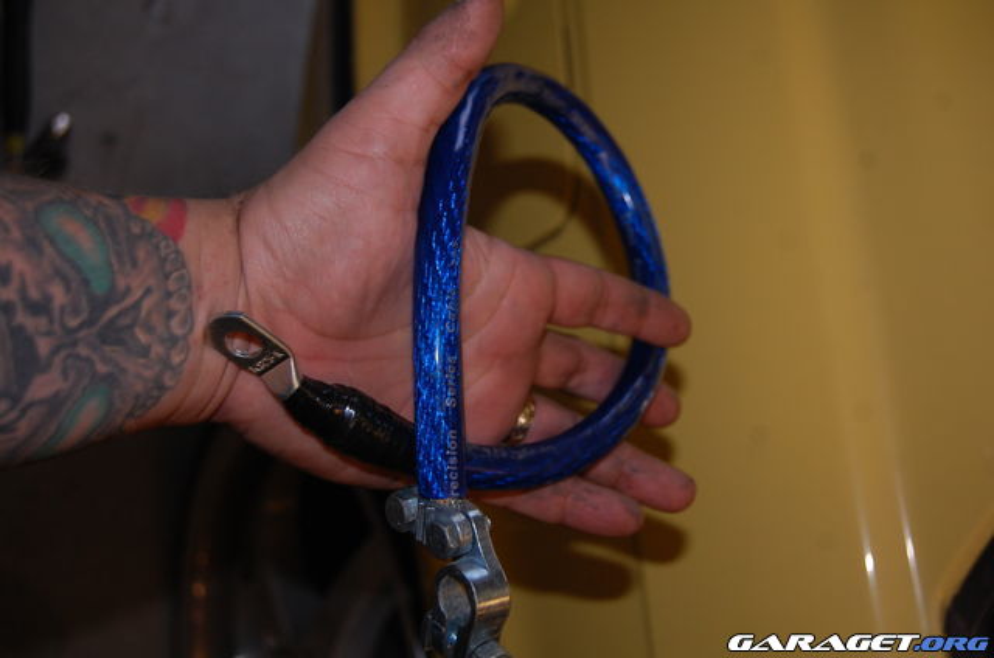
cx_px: 497
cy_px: 329
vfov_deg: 28.0
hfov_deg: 41.2
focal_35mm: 48
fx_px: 1323
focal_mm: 32
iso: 400
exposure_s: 1/60
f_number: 4.5
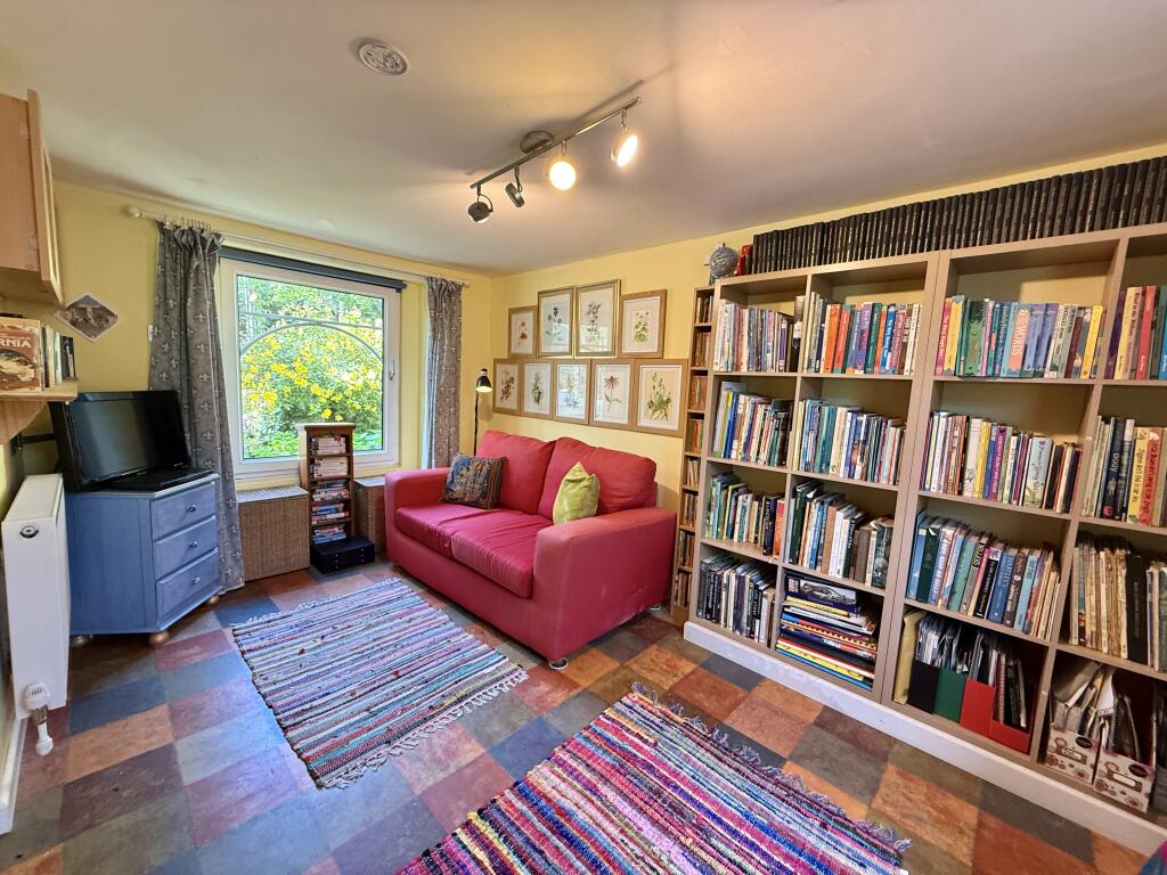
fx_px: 472
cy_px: 438
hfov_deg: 102.1
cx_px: 584
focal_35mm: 14
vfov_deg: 85.7
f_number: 2.2
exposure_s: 1/60
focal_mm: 2.22
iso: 400
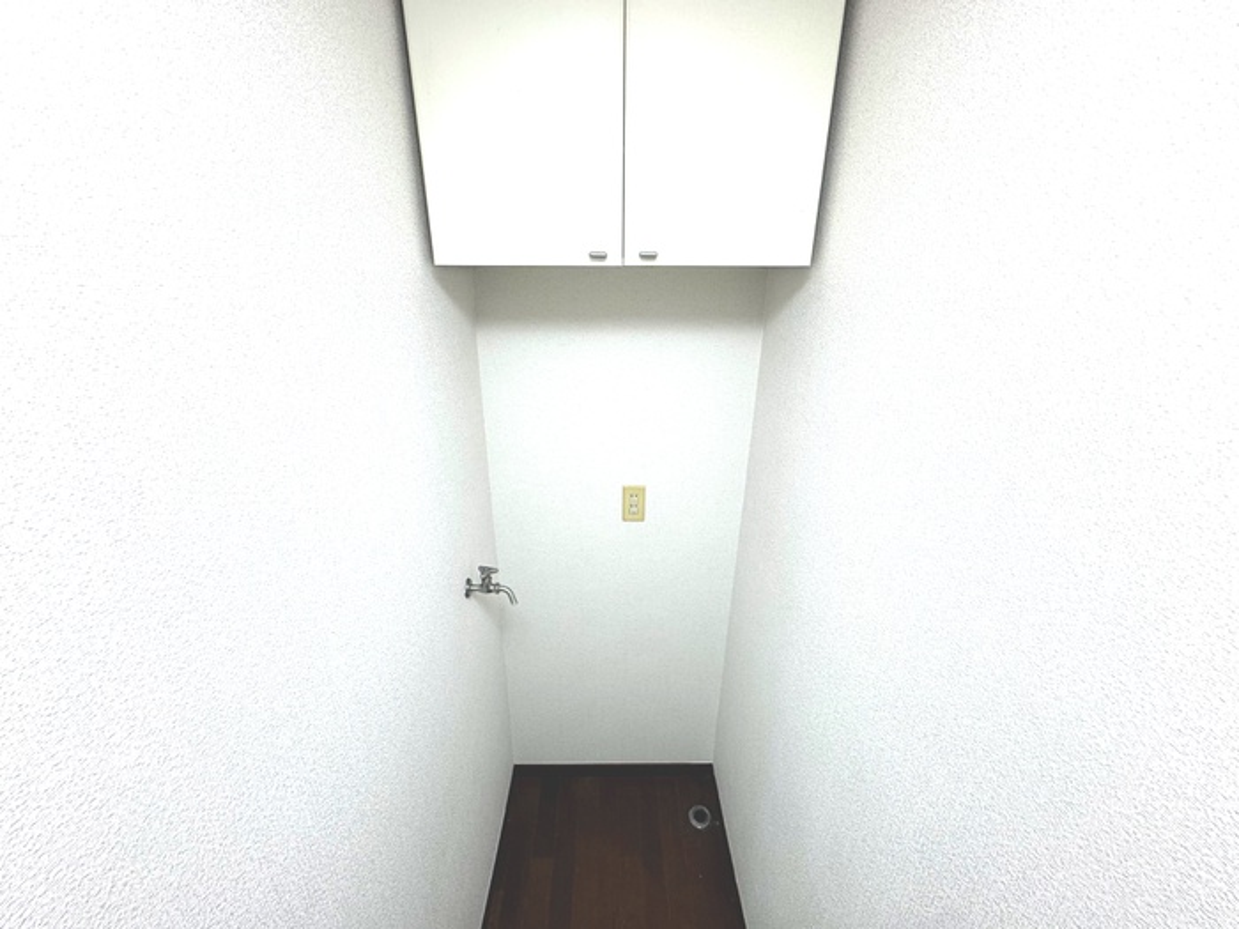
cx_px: 620
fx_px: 501
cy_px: 464
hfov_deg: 102.1
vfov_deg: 85.7
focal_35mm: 14
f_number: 2.2
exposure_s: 1/100
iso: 160
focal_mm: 2.22
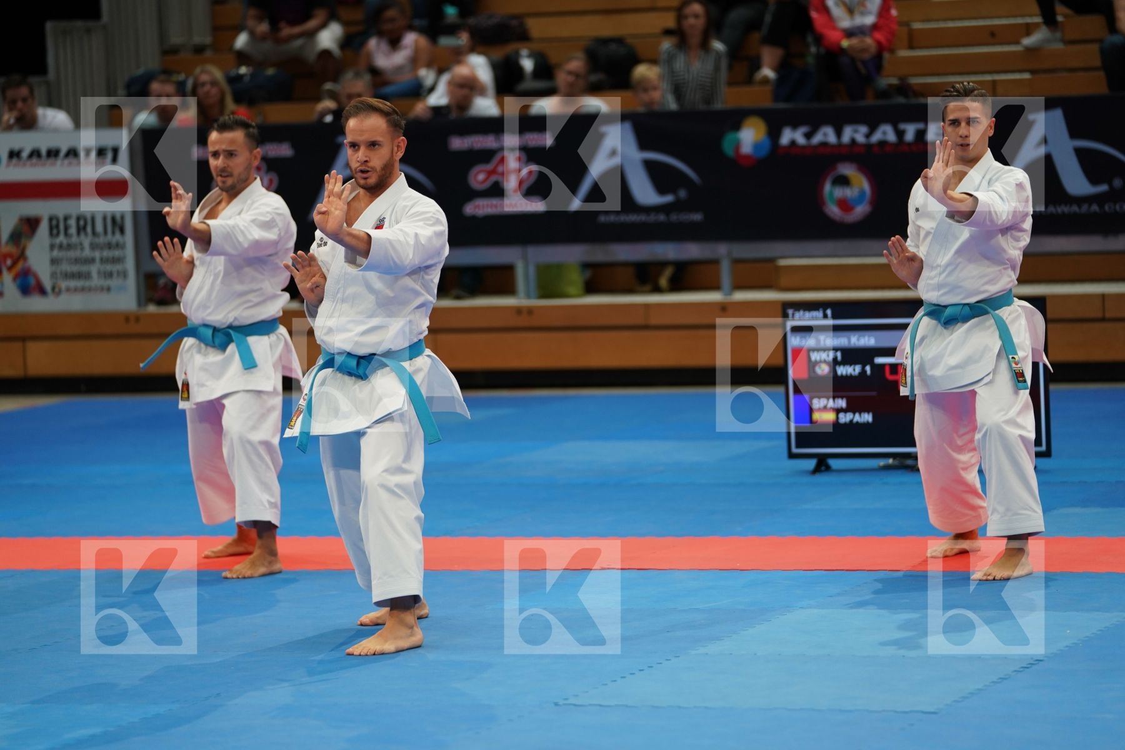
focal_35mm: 138
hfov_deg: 14.9
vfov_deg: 9.9
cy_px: 375
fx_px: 4312
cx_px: 562
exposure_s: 1/500
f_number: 2.8
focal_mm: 138
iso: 800
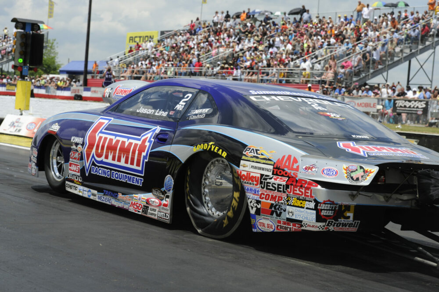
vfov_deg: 17.1
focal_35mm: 80
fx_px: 975
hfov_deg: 25.4
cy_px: 146
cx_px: 220
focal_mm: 80
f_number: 7.1
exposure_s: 1/1250
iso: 320
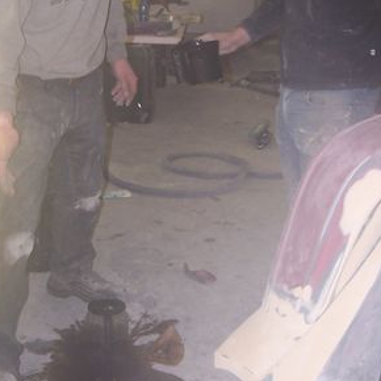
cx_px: 154
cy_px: 187
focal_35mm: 74
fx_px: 921
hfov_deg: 23.3
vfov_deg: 23.4
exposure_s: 1/60
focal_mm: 6.3
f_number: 2.8
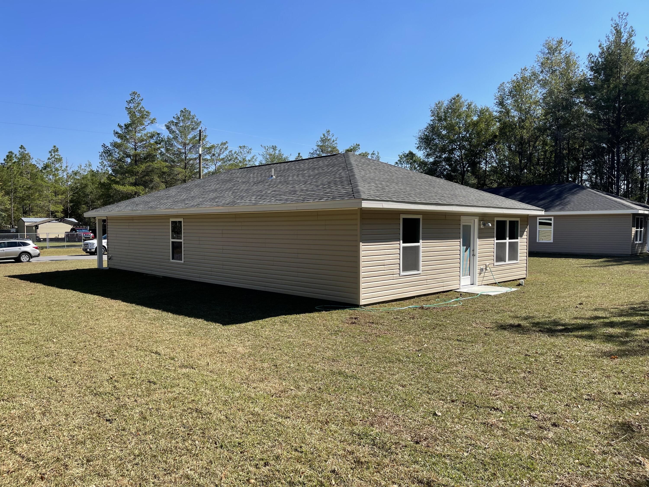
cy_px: 244
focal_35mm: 26
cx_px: 324
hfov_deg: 67.3
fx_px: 487
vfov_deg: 53.1
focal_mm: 5.1
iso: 32
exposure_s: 1/2545
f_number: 1.6
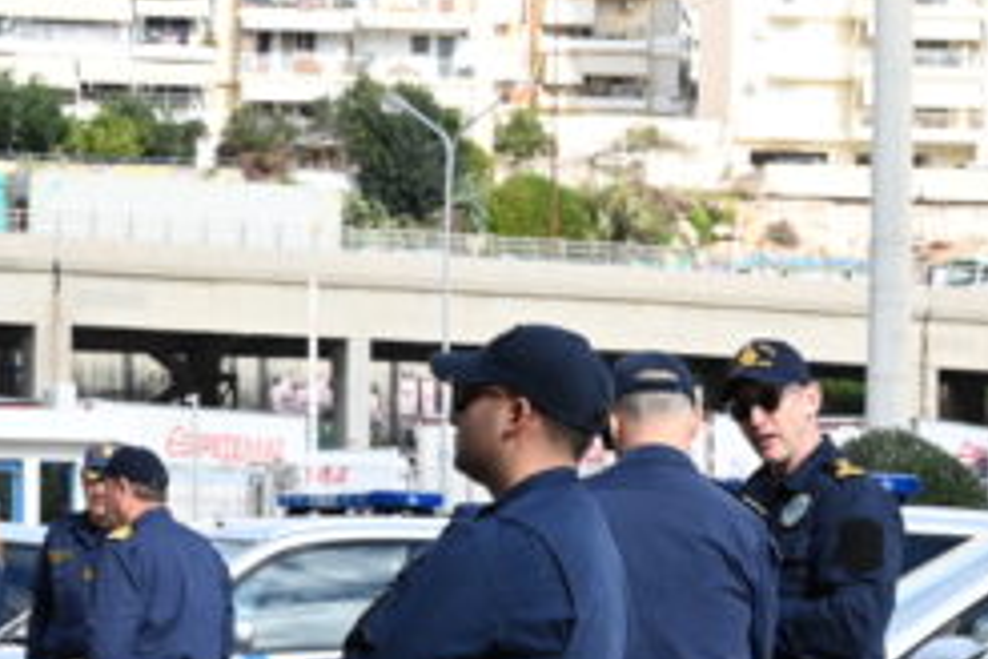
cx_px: 325
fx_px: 4007
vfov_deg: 9.3
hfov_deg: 14.0
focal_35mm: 146
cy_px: 675
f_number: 10
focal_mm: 58
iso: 250
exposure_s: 1/200
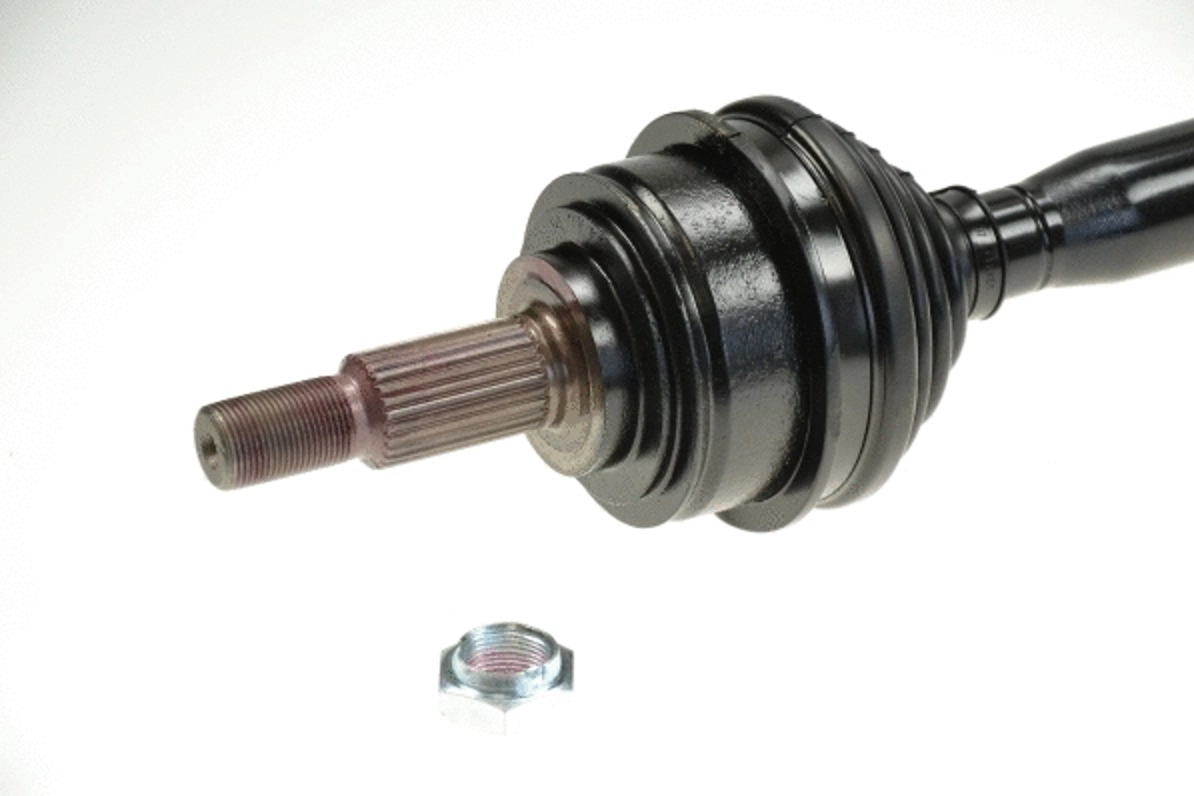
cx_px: 597
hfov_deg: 16.1
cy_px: 398
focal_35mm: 128
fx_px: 4228
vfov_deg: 10.8
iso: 1600
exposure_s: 1/640
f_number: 6.3
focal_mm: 85
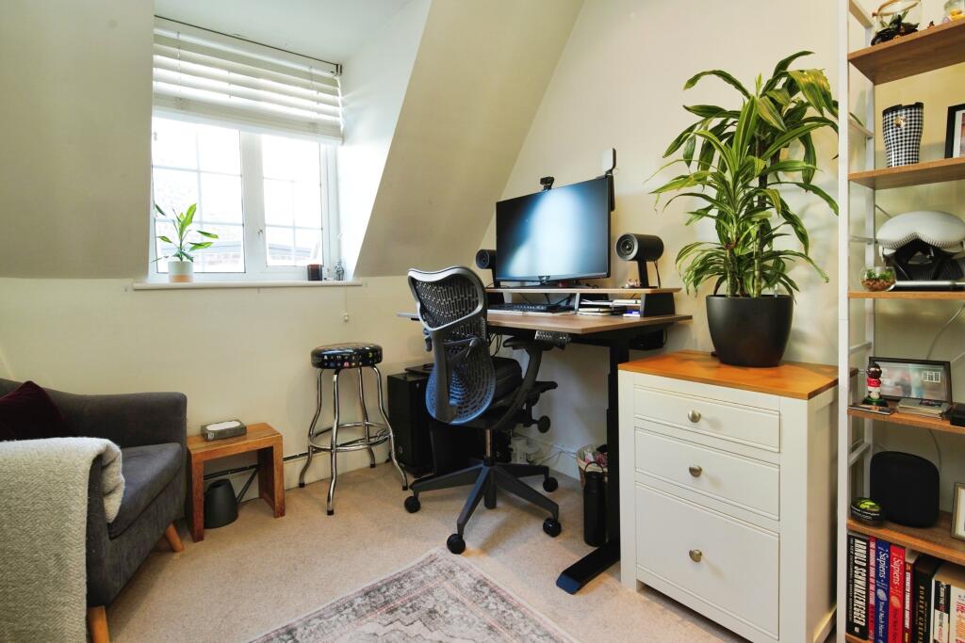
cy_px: 322
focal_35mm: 17
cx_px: 482
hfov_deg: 93.3
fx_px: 456
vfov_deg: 70.5
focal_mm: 17
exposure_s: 1/20
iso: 640
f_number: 8
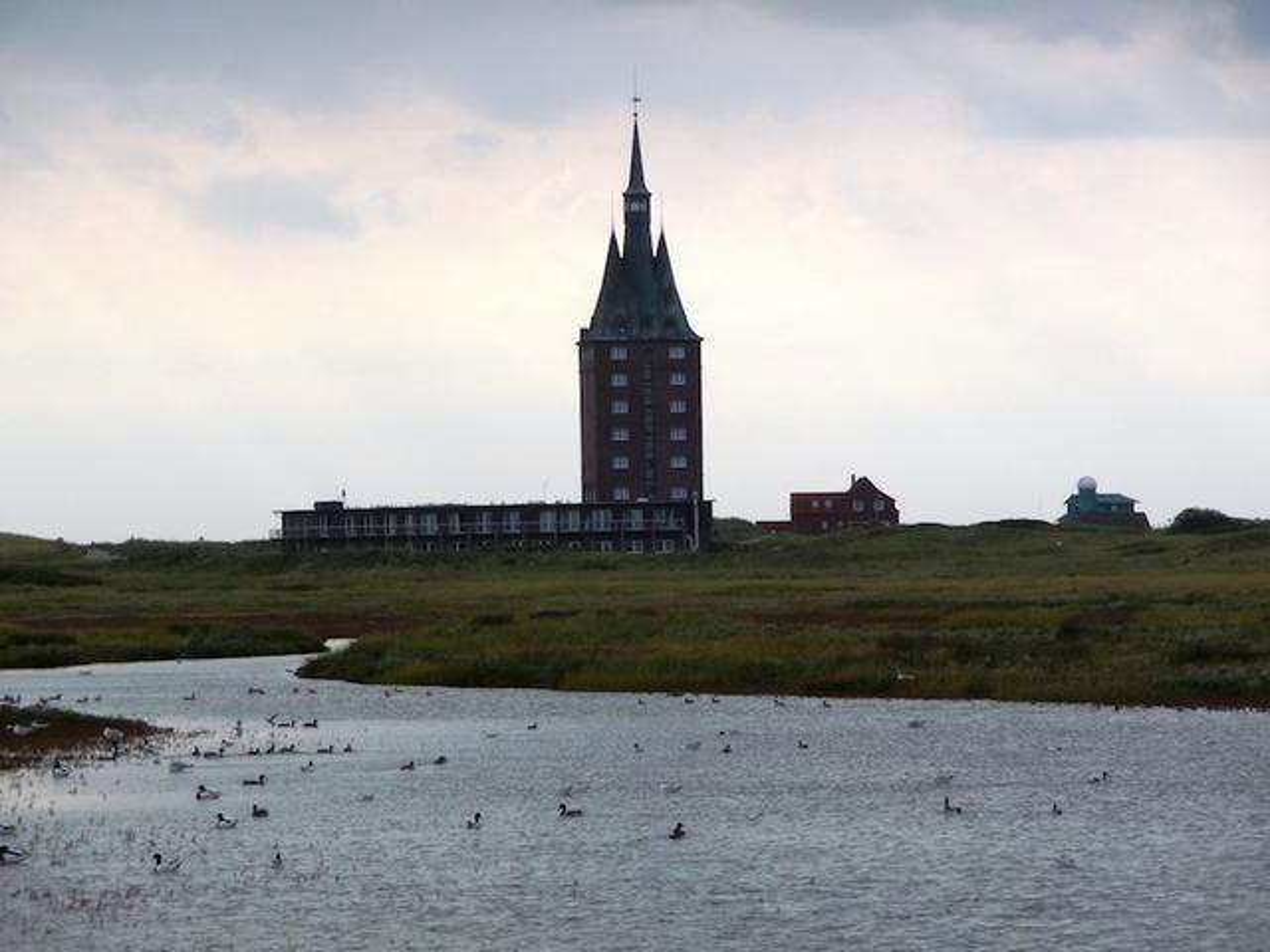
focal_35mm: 170
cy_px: 476
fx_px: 6237
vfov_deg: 8.7
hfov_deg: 11.6
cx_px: 635
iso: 100
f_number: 4.8
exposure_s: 1/800
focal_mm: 29.1
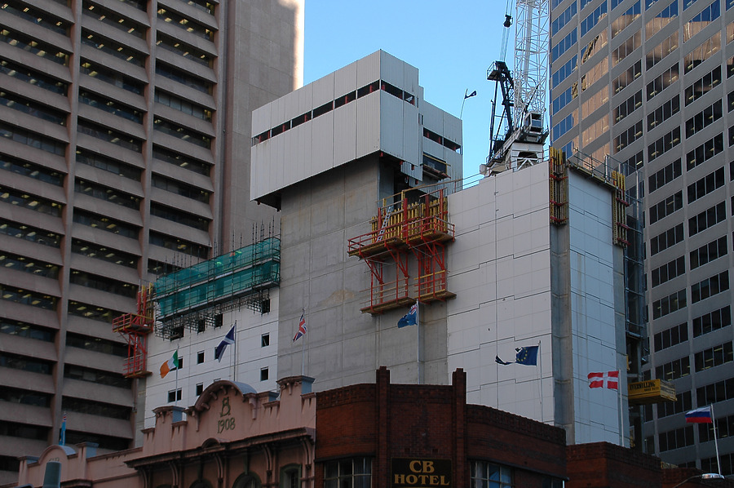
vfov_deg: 25.7
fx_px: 1069
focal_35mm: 52
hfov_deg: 37.9
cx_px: 367
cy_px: 244
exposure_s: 1/160
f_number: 6.3
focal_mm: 35
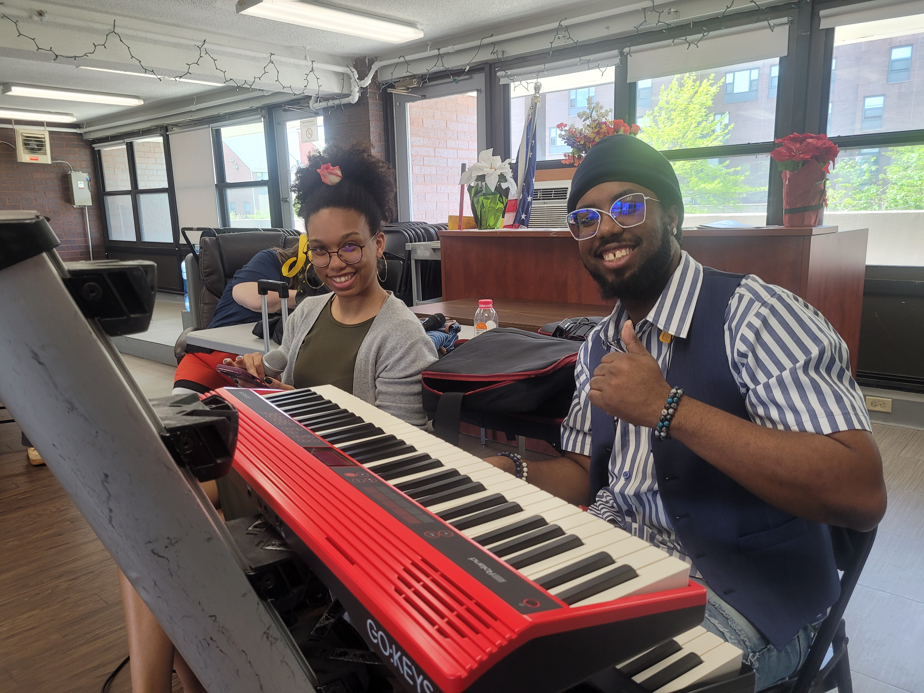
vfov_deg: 53.1
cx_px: 462
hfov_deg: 67.3
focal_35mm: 26
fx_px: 694
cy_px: 346
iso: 100
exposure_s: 1/120
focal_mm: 5.4
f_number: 1.8
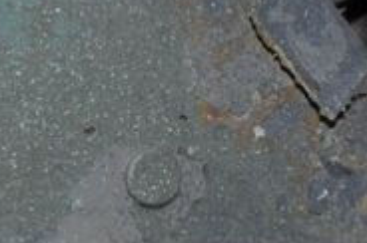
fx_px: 4468
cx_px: -383
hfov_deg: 4.6
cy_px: -231
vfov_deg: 3.1
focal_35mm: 439
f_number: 16
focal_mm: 42
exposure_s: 1/160
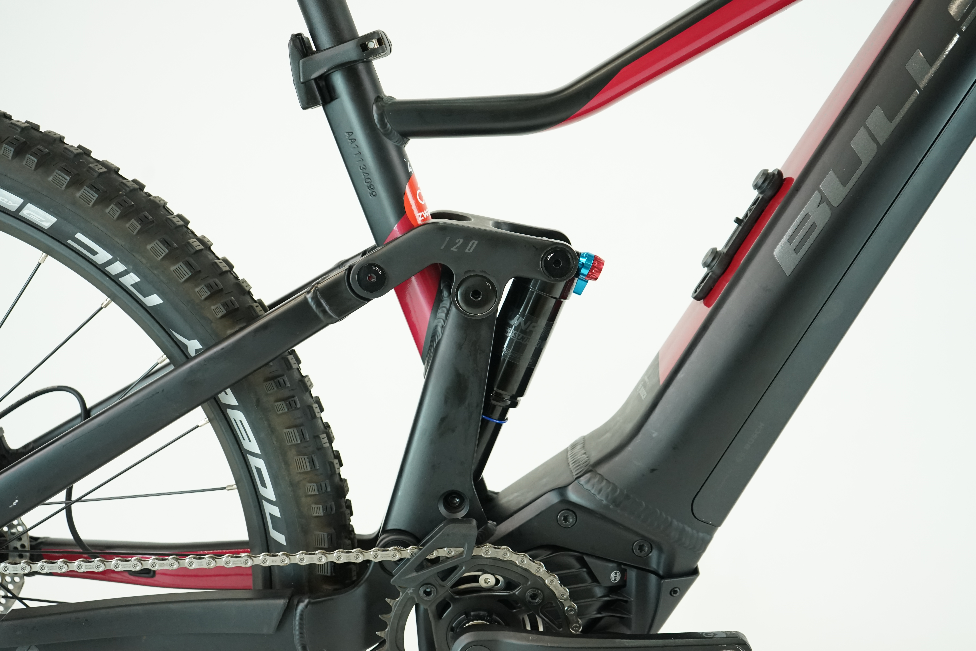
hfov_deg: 49.6
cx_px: 488
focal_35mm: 39
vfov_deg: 34.2
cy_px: 326
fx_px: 1057
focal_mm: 39
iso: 2000
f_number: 5
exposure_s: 1/200
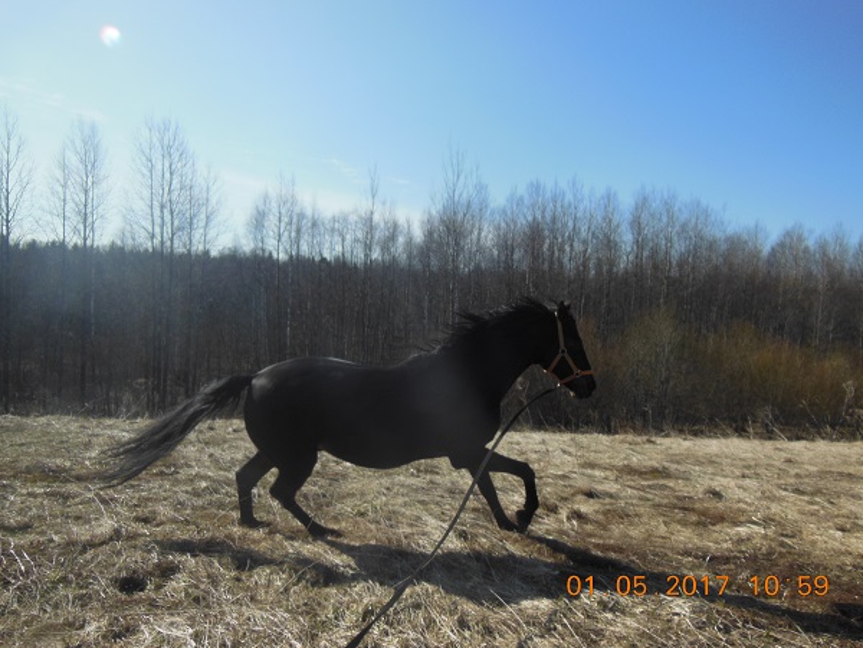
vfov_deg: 54.9
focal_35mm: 25
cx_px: 432
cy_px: 324
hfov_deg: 69.4
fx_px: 623
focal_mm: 4.5
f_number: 3.5
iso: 125
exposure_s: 1/1250
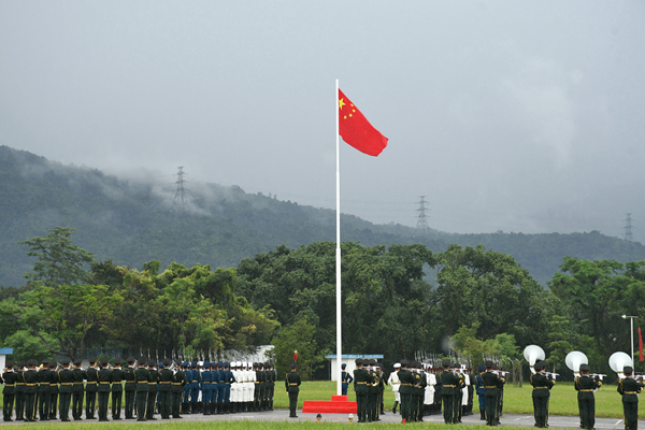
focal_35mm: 112
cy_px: 215
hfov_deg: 18.3
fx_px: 2007
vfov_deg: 12.2
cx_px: 322
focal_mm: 75
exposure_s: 1/500
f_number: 10
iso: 800
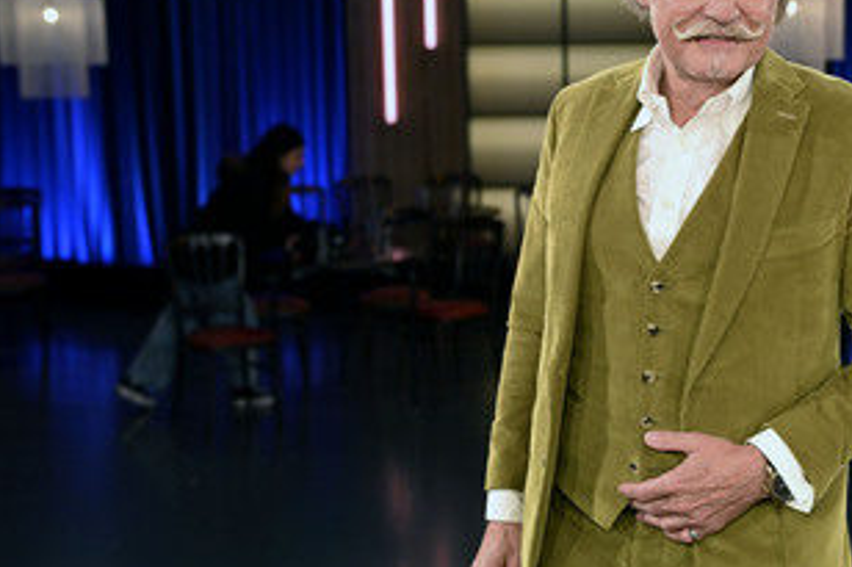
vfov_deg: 20.6
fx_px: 1561
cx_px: 618
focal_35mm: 66
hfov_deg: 30.1
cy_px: 219
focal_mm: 45
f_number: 3.5
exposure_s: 1/125
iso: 2000
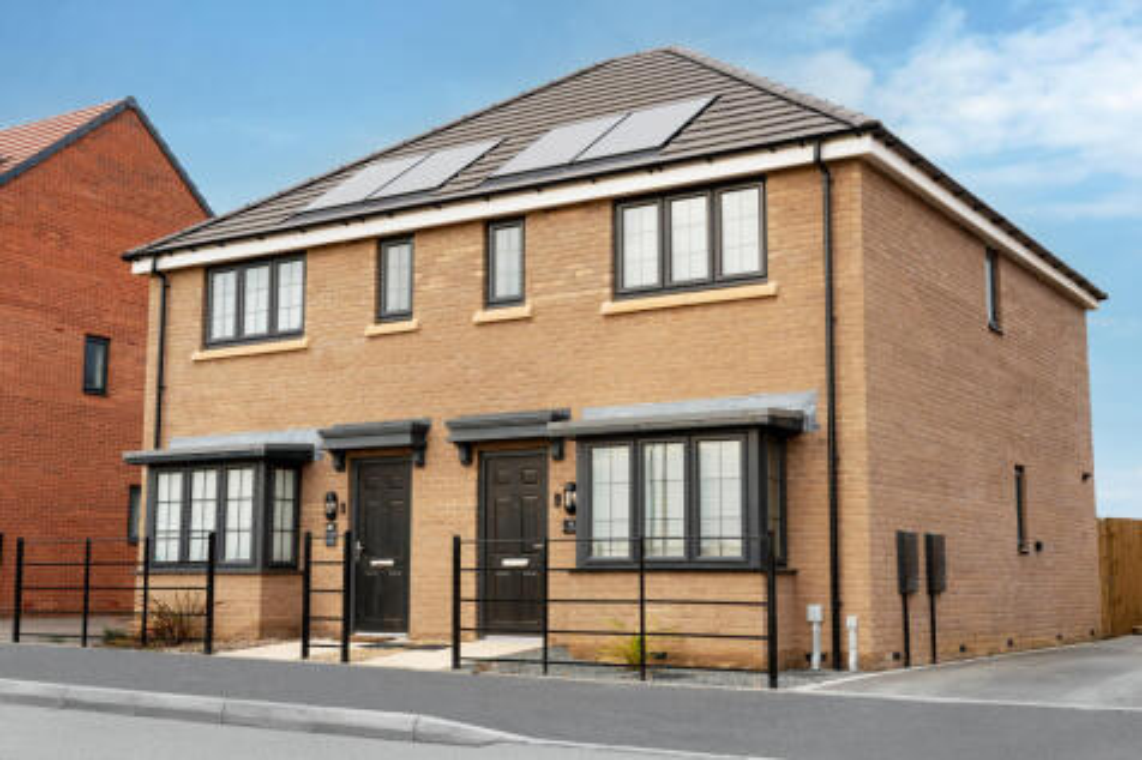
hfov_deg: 44.6
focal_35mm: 44
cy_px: 380
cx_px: 571
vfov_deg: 30.6
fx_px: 1392
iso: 400
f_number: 8
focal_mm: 43.9
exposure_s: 1/125
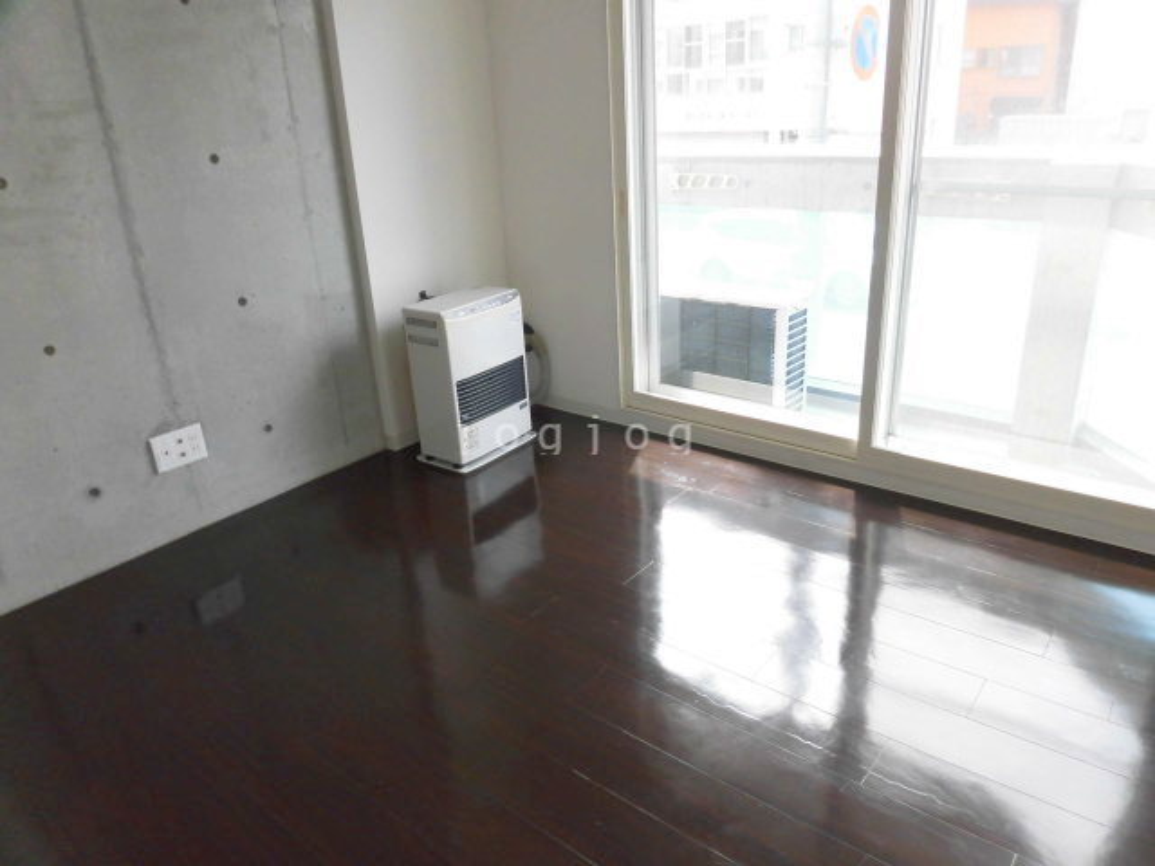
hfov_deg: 71.6
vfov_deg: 56.8
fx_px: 801
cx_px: 578
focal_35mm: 24
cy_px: 433
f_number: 3.1
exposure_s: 1/80
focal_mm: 4.3
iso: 125
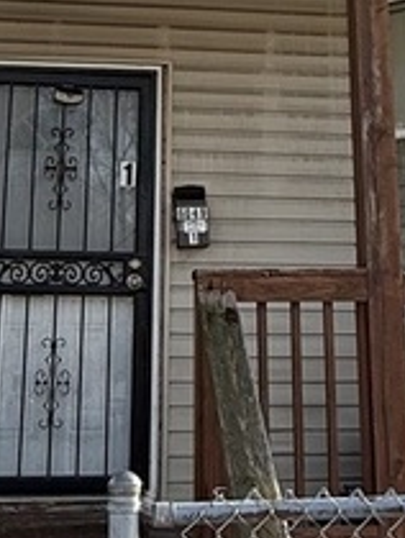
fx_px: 1121
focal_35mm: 72
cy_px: 67
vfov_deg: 26.2
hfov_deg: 20.5
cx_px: 205
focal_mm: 2.22
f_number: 2.2
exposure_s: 1/310
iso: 64
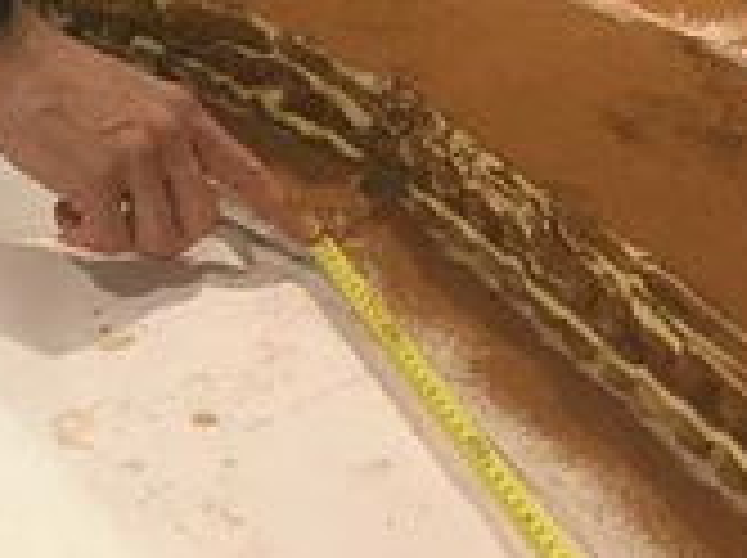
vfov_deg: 13.1
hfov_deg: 18.3
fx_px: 2263
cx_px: 4
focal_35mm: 105
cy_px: -356
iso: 200
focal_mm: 4.15
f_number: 2.2
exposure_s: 1/33
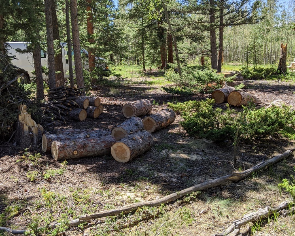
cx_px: 145
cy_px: 103
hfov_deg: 49.1
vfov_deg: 40.1
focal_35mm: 37
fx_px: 323
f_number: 1.8
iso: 55
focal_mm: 4.44
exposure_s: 1/1304
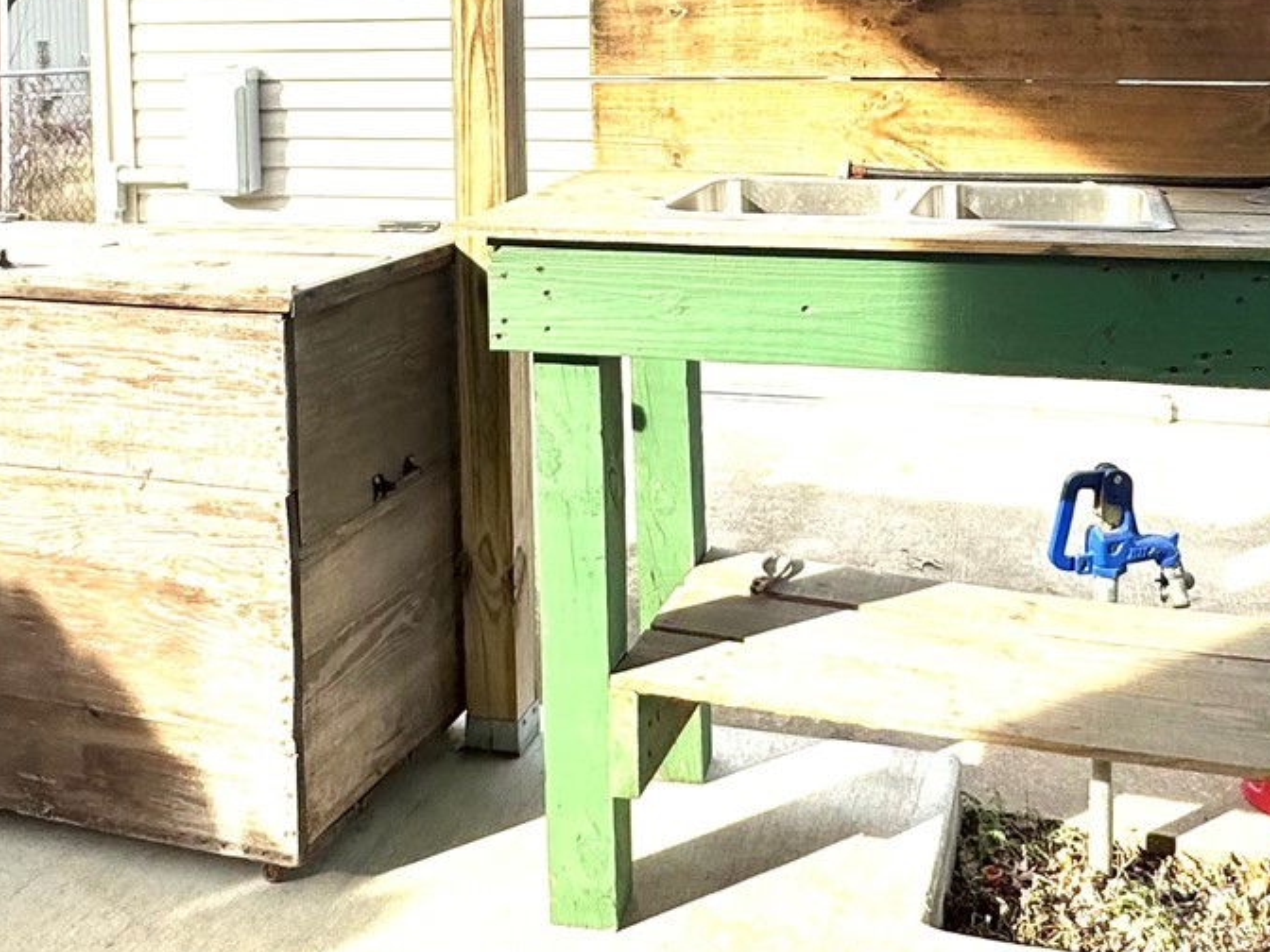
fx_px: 1468
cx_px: 661
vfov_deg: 34.0
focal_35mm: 40
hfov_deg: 46.8
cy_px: 94
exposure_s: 1/1217
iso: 40
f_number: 2.2
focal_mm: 2.22
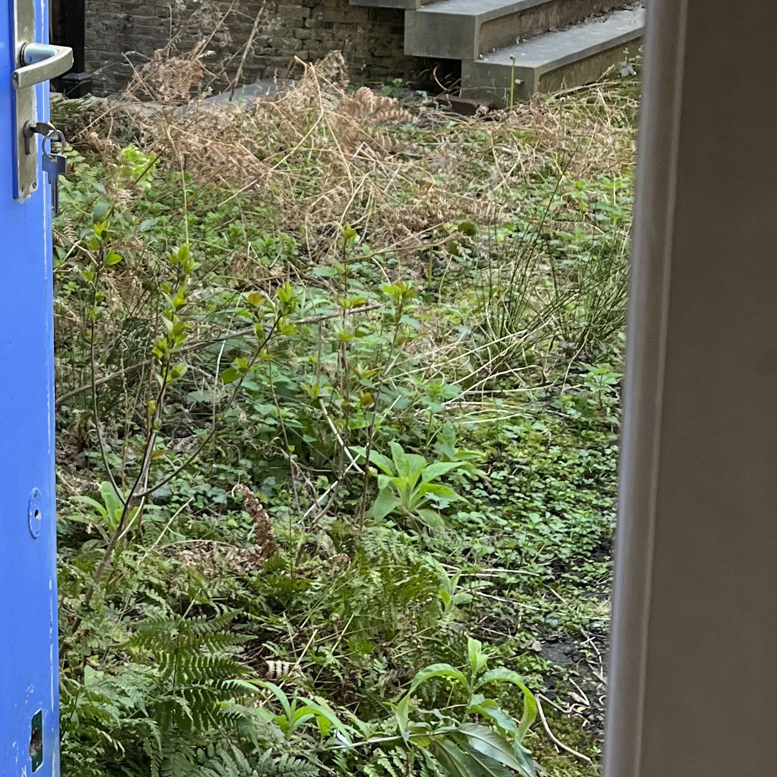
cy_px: 179
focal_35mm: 74
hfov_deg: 22.7
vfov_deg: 23.1
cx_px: 56
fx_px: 1879
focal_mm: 5.1
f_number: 1.6
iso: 80
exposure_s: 1/121
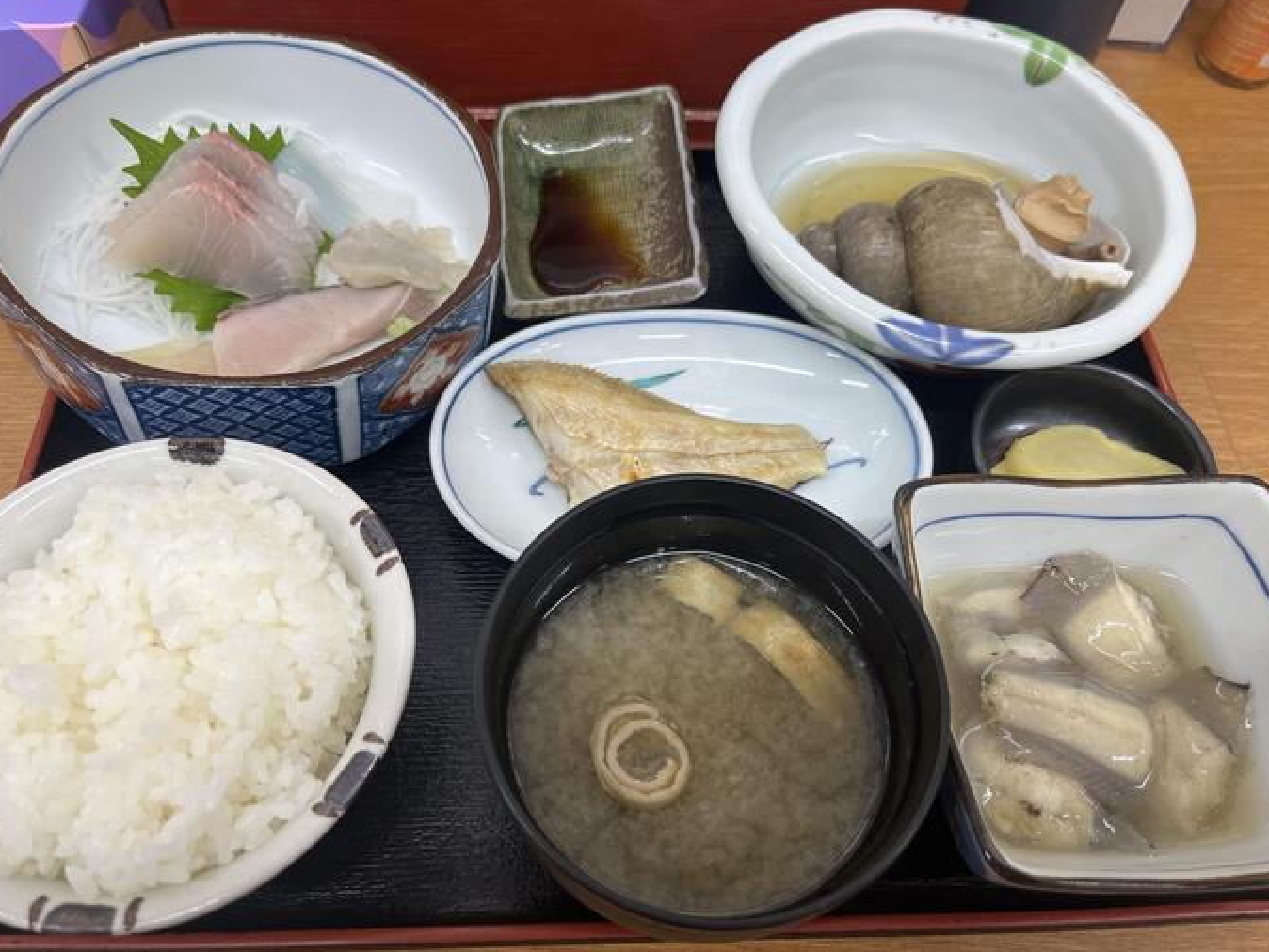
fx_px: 990
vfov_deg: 51.4
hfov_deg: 65.3
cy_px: 466
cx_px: 616
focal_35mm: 27
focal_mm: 5.1
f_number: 1.6
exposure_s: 1/120
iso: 100
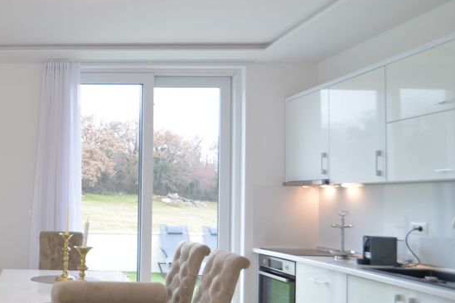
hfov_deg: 47.6
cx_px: 27
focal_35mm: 35
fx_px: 442
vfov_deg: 37.6
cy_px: 189
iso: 320
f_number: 5.6
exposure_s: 1/125
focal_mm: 16
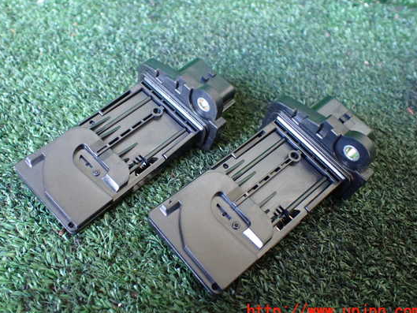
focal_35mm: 34
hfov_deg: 53.9
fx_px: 410
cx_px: 188
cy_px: 144
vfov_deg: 41.8
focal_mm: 5.4
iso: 800
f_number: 2.3
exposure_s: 1/50
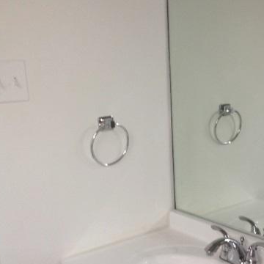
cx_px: 170
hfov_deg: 30.9
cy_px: 164
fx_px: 475
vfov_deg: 31.0
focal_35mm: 55
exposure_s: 1/20
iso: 64
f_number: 2.4
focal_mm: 4.28
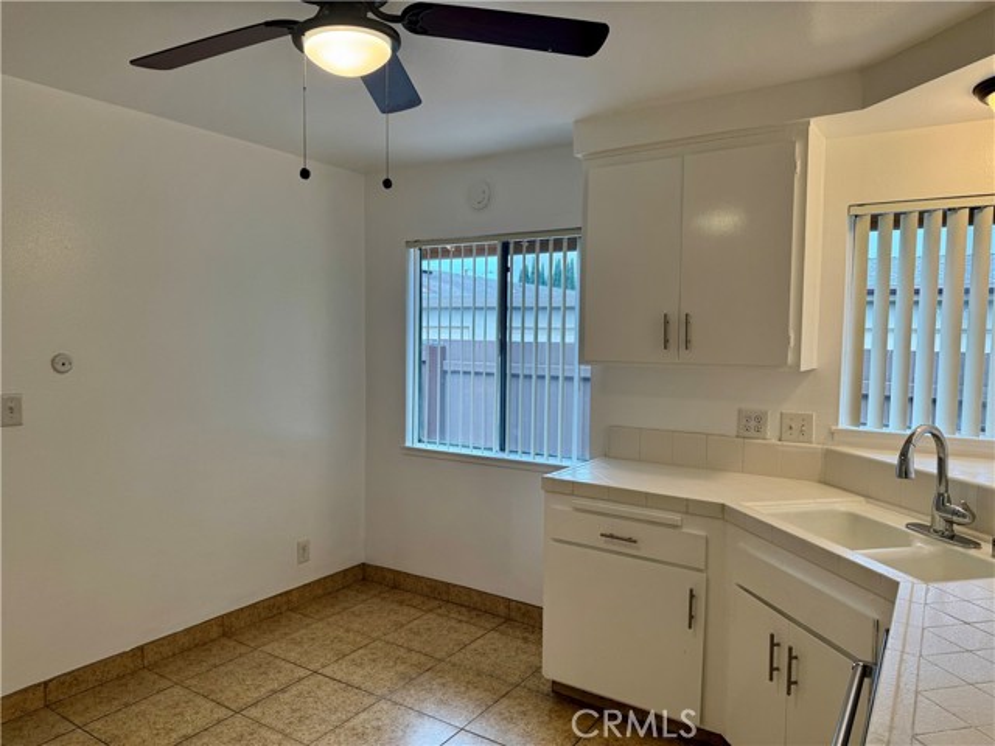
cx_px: 498
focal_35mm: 24
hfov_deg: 71.6
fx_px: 690
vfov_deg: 56.8
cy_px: 373
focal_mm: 6.76
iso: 100
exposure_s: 1/135
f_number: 1.78
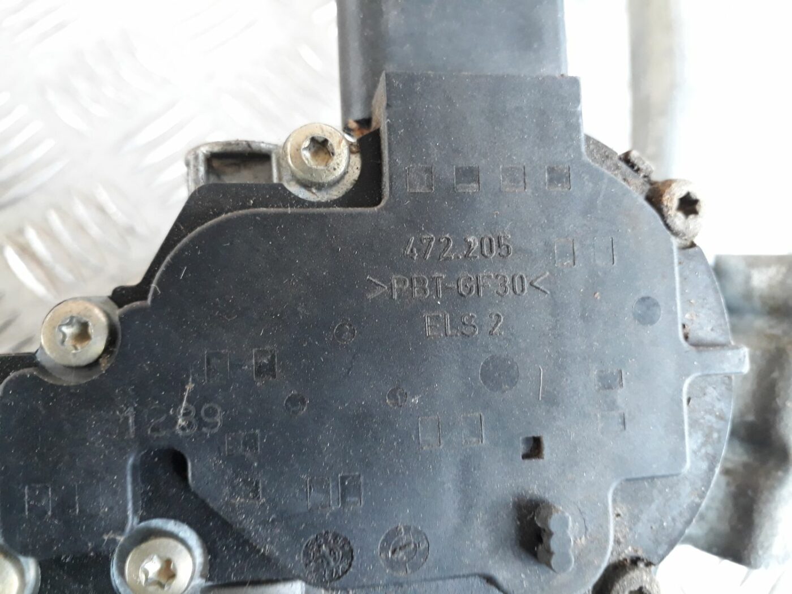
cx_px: 396
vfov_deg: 51.4
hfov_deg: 65.3
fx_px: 618
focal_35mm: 27
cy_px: 297
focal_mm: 3.6
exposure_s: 1/17
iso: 200
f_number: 1.9
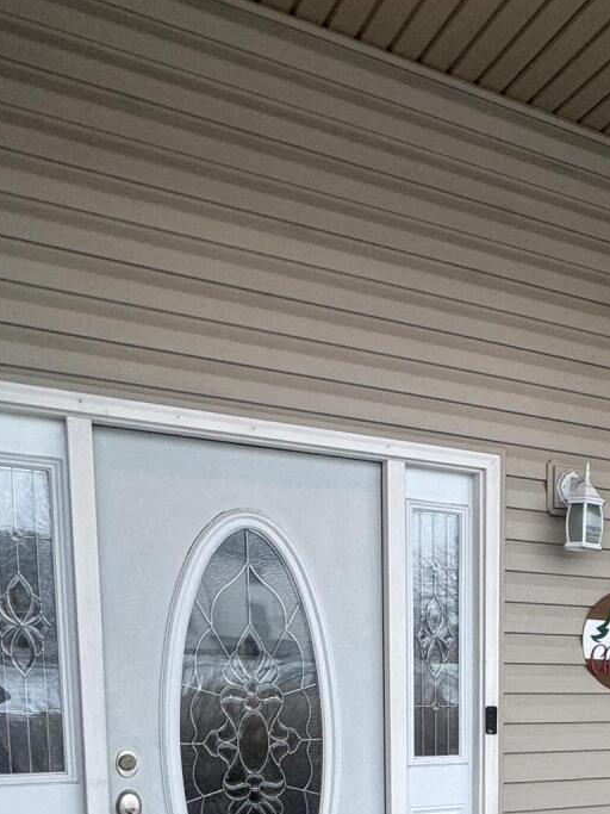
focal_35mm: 41
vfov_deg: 40.9
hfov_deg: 31.9
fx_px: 964
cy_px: 784
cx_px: 637
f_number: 2.2
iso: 100
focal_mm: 2.22
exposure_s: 1/120
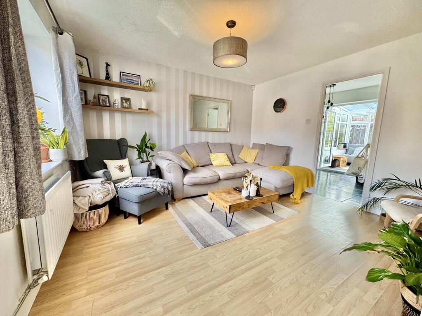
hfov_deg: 102.1
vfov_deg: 85.7
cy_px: 158
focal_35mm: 14
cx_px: 211
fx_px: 171
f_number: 2.2
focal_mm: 2.22
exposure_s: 1/99
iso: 160
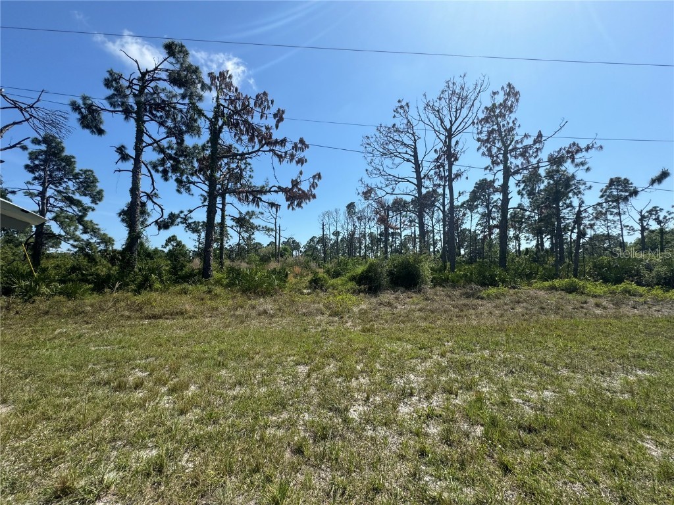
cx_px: 337
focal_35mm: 14
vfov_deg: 85.7
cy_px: 252
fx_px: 273
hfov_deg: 102.1
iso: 40
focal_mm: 2.22
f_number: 2.2
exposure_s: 1/1927
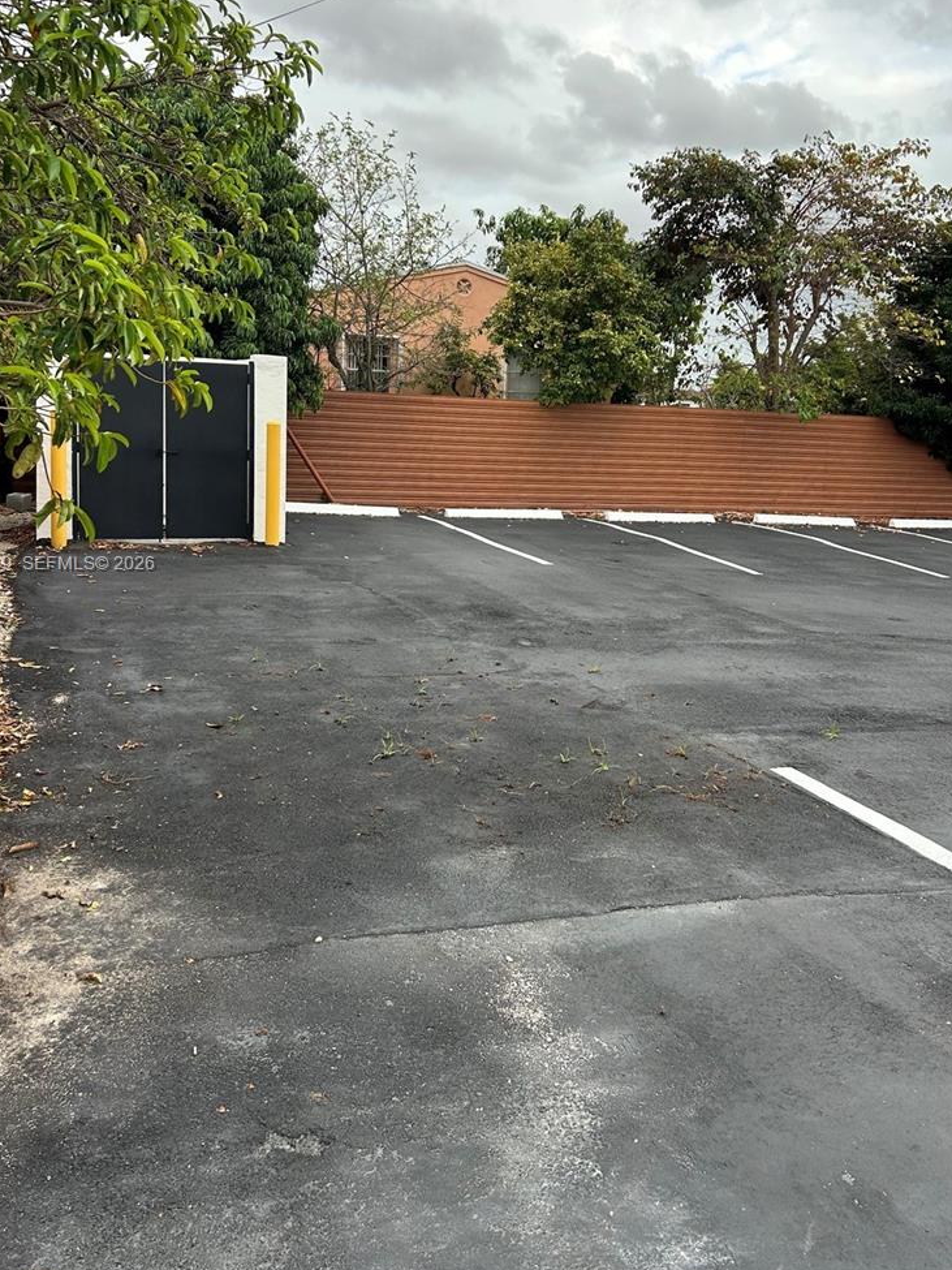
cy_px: 565
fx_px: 1174
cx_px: 500
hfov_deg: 44.1
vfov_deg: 56.7
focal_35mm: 32
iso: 50
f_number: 1.5
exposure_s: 1/617
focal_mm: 5.7
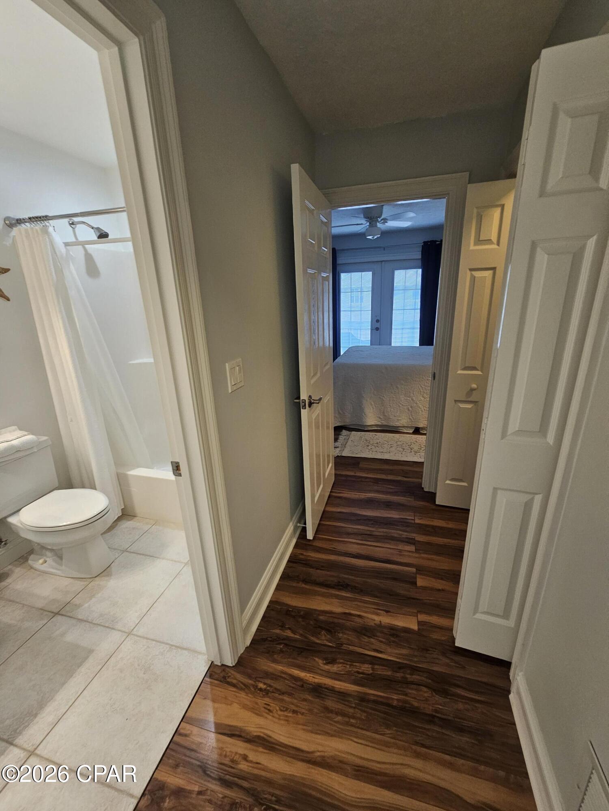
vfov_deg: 106.2
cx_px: 304
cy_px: 406
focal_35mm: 13
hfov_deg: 89.9
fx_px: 305
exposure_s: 1/60
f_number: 2.2
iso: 160
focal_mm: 2.2
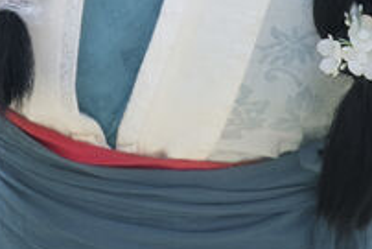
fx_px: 9265
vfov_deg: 1.5
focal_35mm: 896
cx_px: 109
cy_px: -301
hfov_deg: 2.3
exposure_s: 1/200
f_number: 2.8
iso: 125
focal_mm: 151
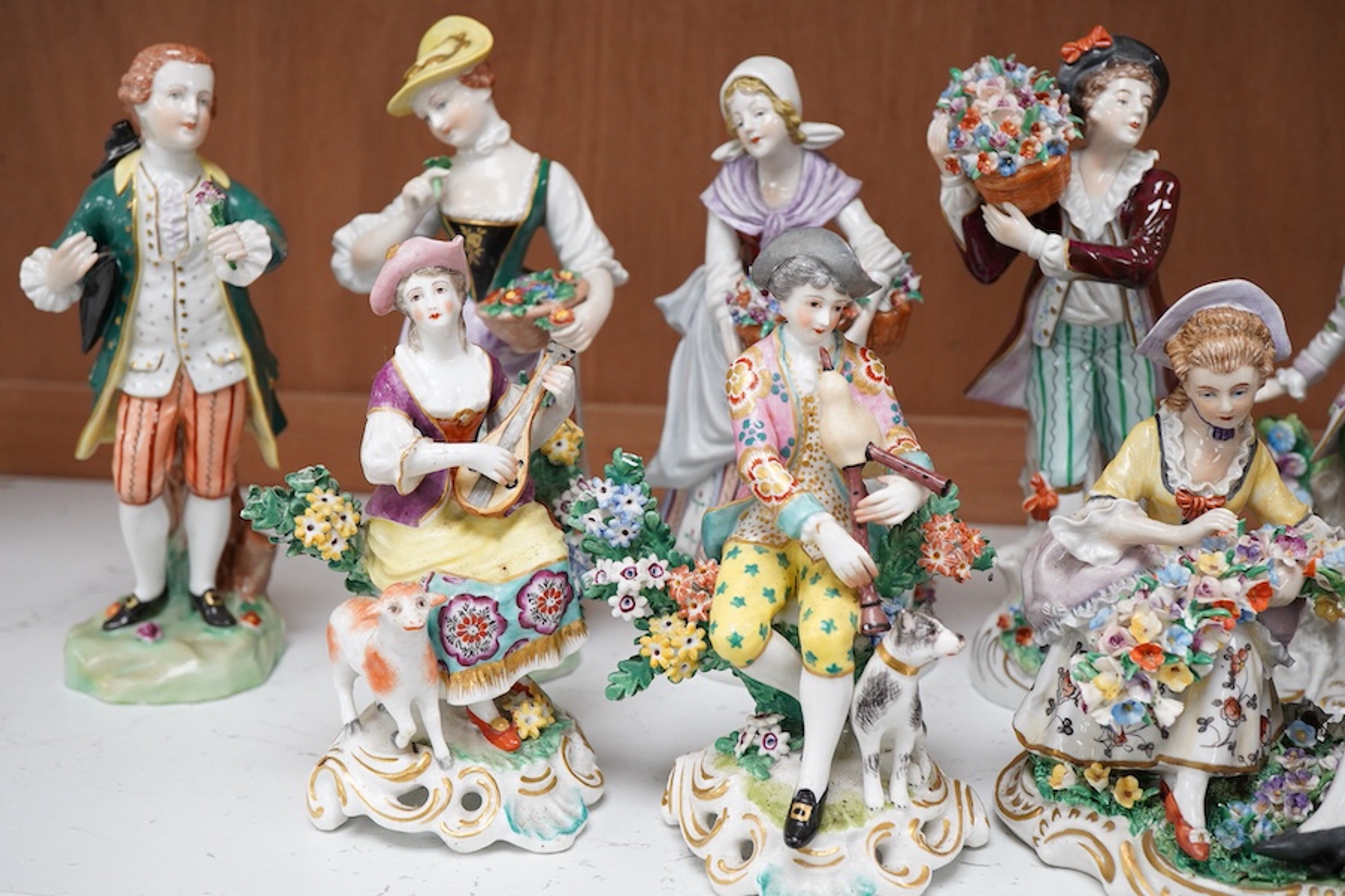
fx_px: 1681
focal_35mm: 45
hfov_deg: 43.6
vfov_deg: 29.9
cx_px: 672
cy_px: 448
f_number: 9
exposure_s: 1/125
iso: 1250
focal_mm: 30
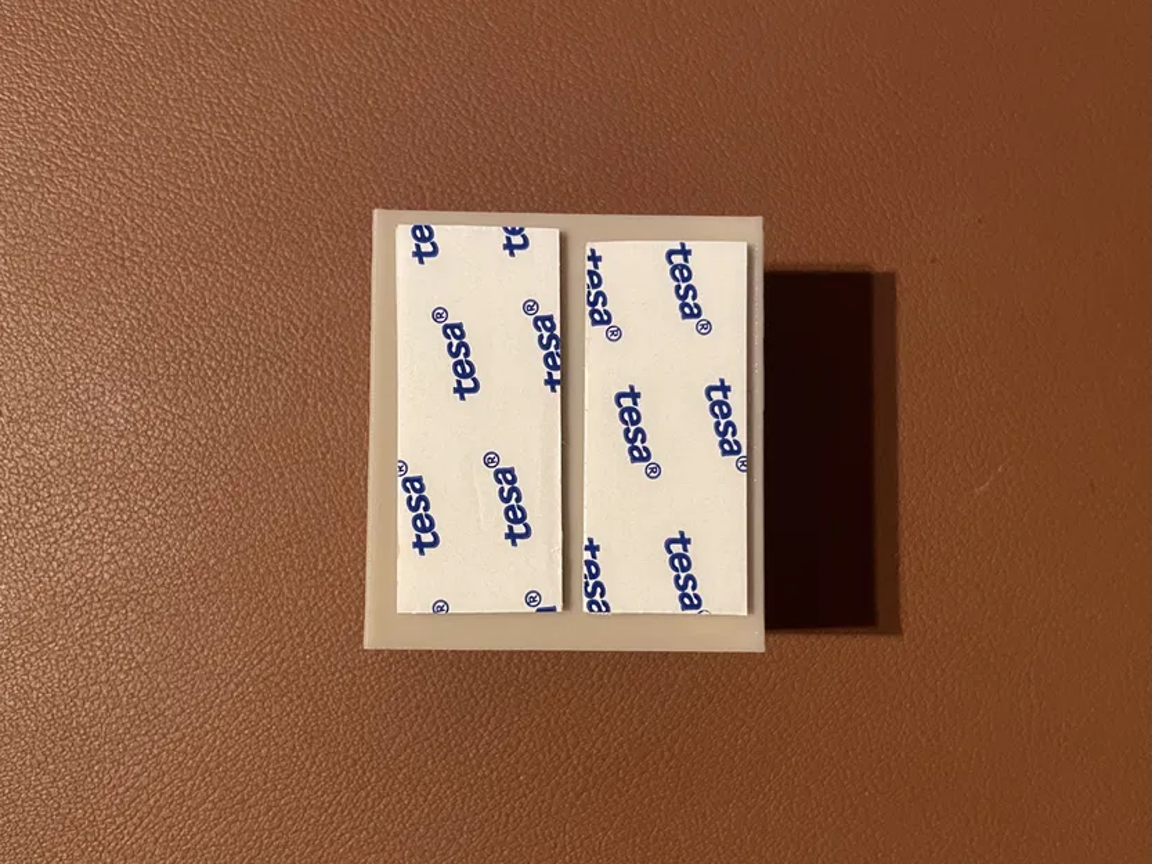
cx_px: 576
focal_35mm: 26
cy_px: 432
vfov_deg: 53.1
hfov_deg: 67.3
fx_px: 865
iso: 320
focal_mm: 4.2
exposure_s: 1/33
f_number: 1.6
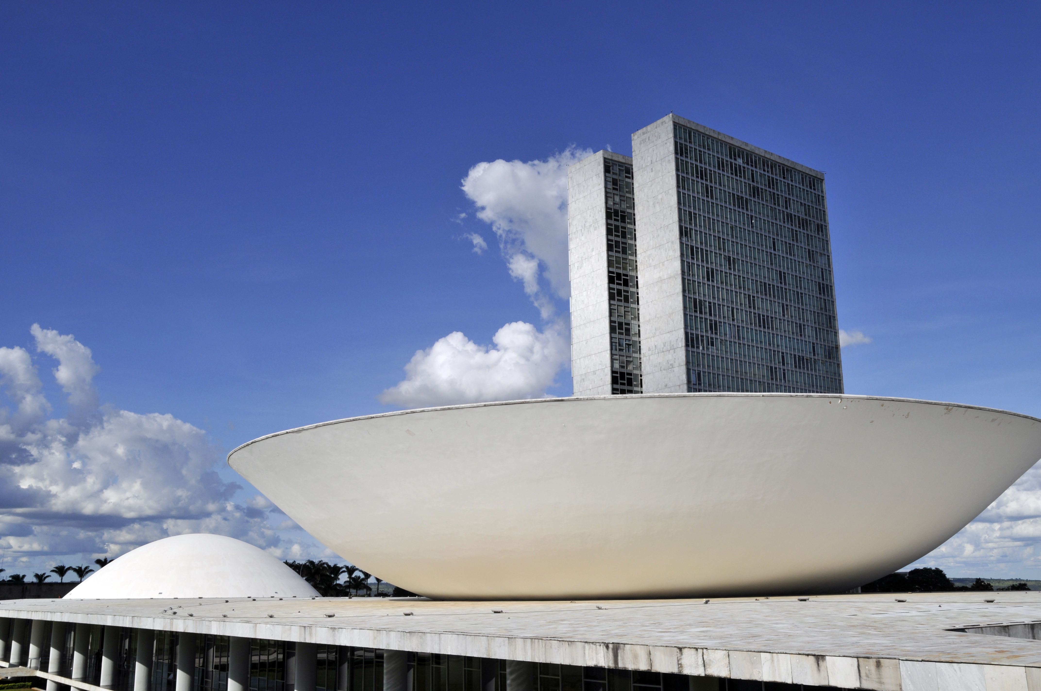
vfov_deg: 36.8
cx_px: 520
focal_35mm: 36
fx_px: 1040
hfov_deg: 53.2
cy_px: 346
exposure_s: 1/500
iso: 200
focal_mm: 24
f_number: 11
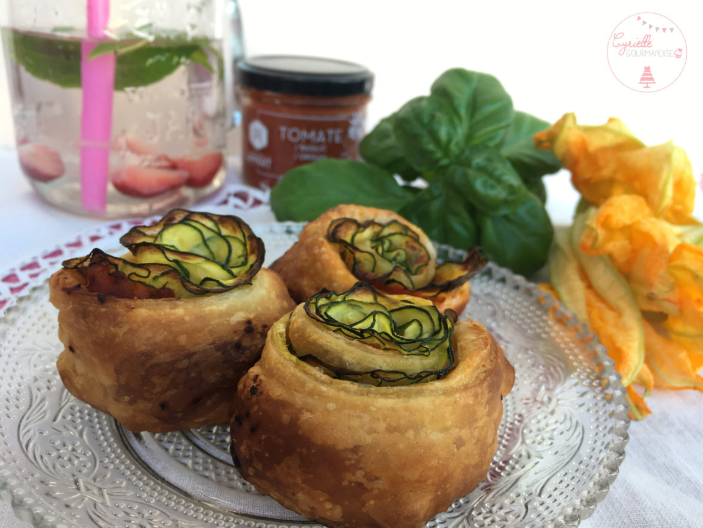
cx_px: 352
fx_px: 589
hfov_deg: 61.6
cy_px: 264
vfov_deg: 48.2
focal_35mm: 29
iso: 25
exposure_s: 1/50
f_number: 2.2
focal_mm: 4.15
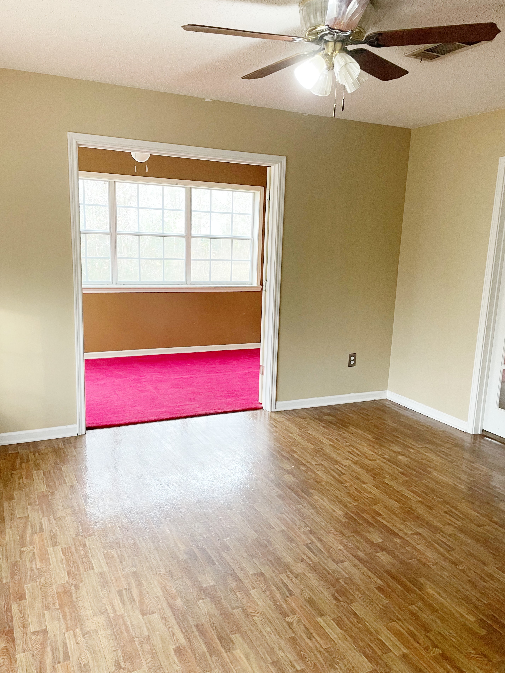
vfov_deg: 67.3
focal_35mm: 26
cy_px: 336
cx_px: 252
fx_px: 506
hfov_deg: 53.1
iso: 160
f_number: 1.6
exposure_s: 1/60
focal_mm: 4.2
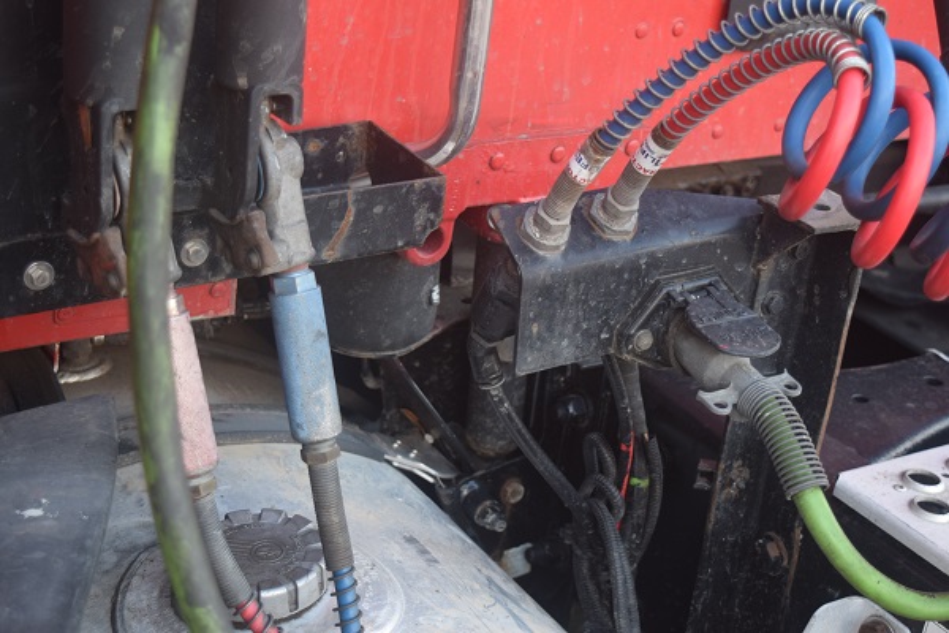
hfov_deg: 33.4
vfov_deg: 22.6
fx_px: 1582
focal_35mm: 60
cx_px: 474
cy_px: 316
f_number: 4.8
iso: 400
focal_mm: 40
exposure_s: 1/80
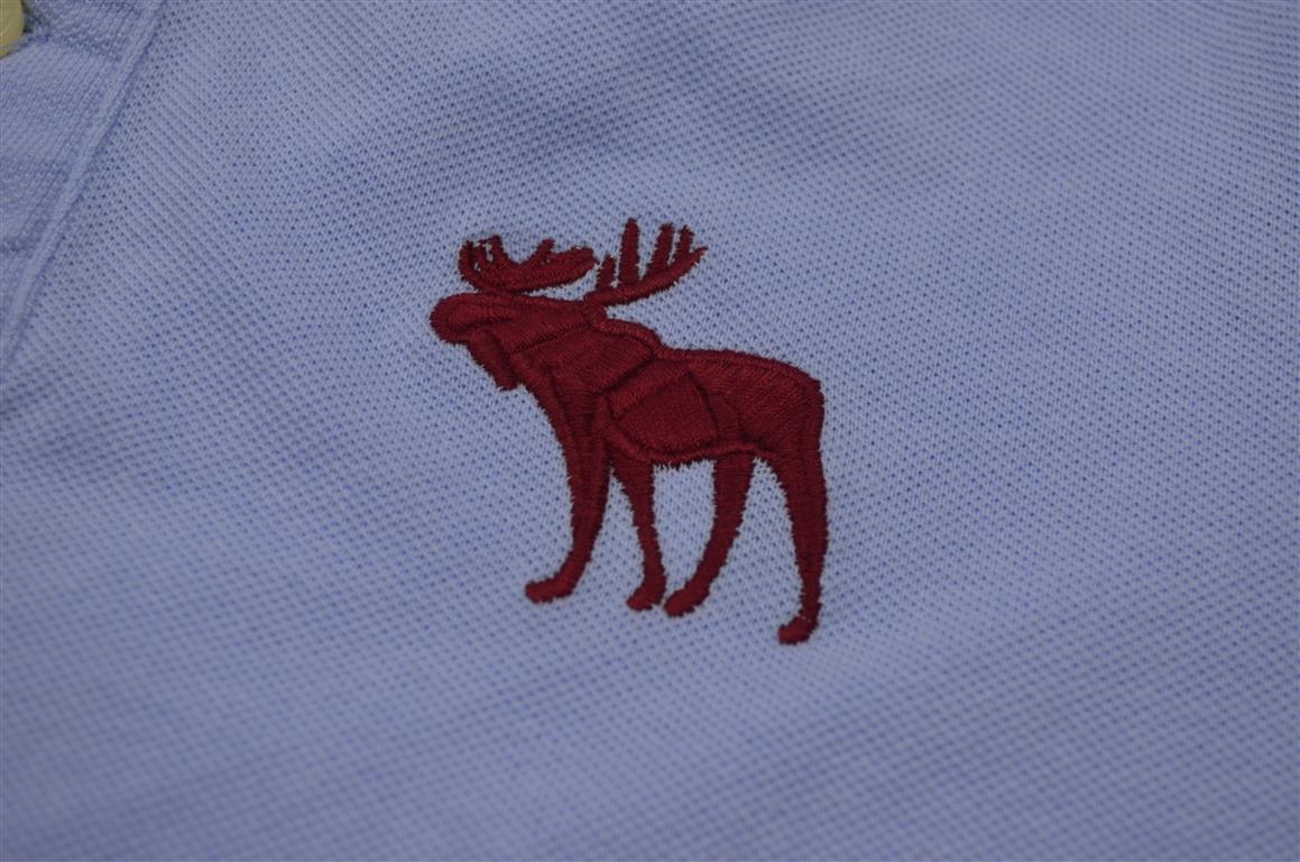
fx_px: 2162
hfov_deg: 33.5
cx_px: 650
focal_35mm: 60
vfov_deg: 22.5
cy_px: 431
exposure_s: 1/80
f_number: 5.3
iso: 400
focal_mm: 40
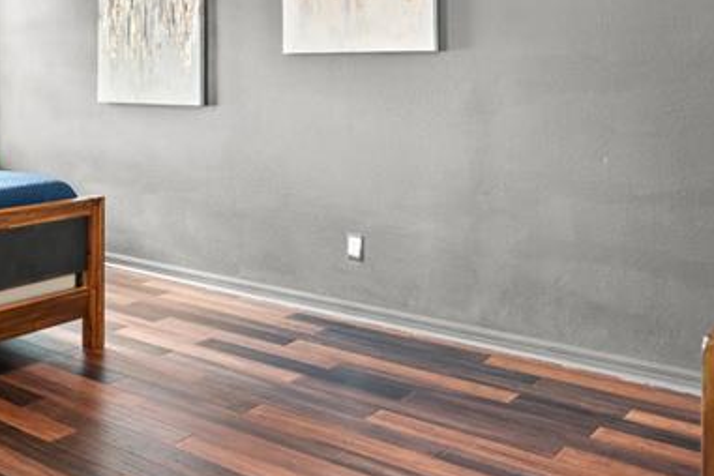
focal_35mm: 43
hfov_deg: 41.8
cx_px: 71
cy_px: 84
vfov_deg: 30.3
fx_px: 853
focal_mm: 16
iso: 250
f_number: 8
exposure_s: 6
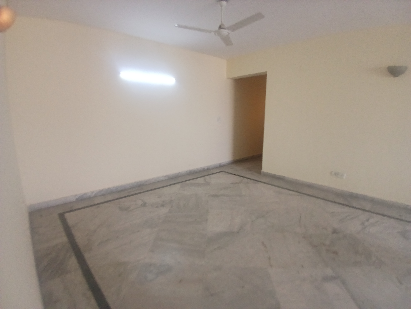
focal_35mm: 17
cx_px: 206
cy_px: 154
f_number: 2.2
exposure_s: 1/50
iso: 125
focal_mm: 1.4
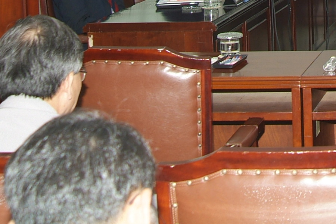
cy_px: -149
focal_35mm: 121
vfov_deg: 10.8
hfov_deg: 15.8
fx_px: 1129
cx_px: 475
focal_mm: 24
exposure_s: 1/60
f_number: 4.8
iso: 200
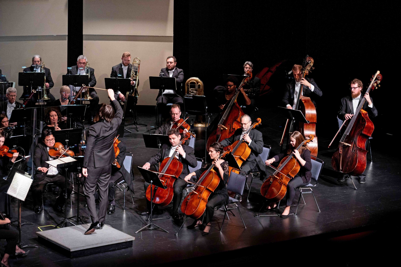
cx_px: 200
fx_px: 1447
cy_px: 134
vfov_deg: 10.5
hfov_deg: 15.8
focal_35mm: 130
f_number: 4
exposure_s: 1/400
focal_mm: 130
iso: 1250
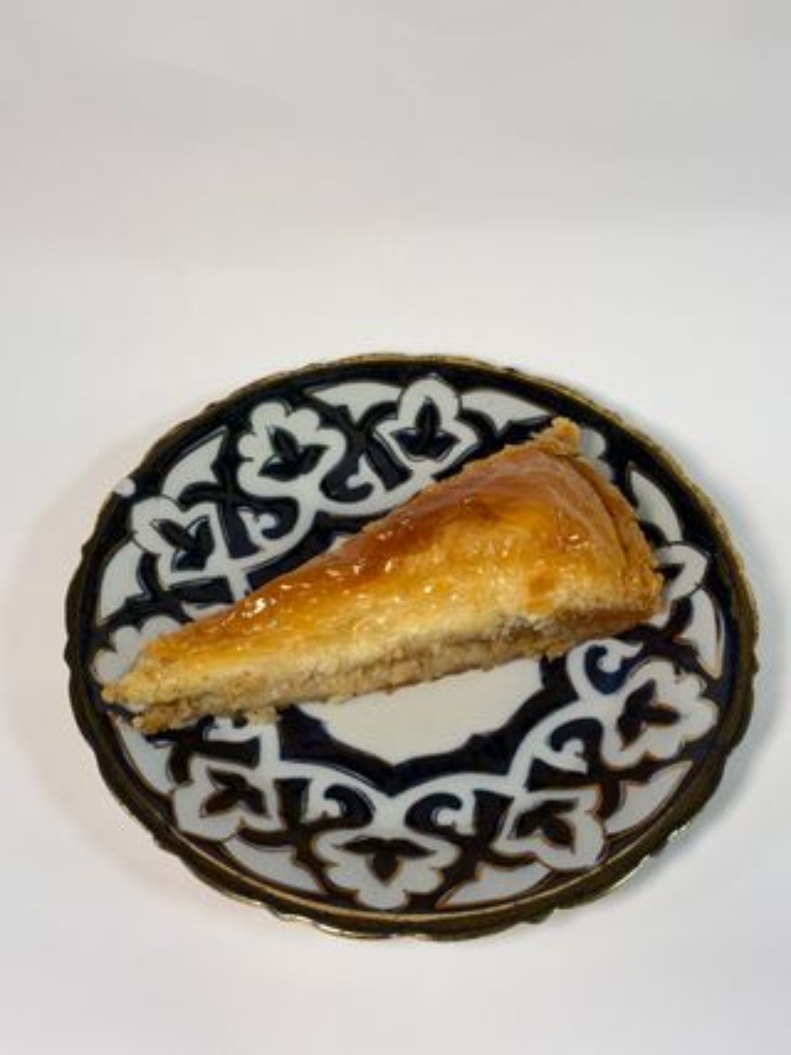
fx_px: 1463
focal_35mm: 48
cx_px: 396
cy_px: 528
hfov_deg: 30.3
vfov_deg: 39.7
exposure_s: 1/100
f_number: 1.78
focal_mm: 6.76
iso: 50
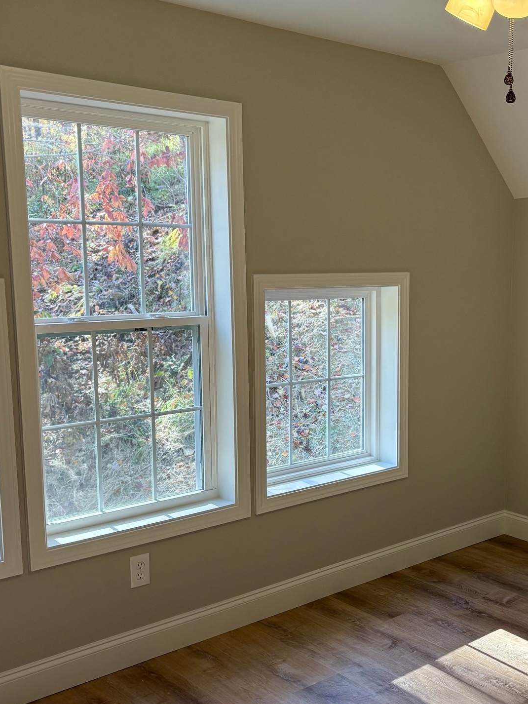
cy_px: 387
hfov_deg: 33.6
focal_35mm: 42
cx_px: 401
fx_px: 854
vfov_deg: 44.7
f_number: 1.6
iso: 125
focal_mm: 5.96
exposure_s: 1/199
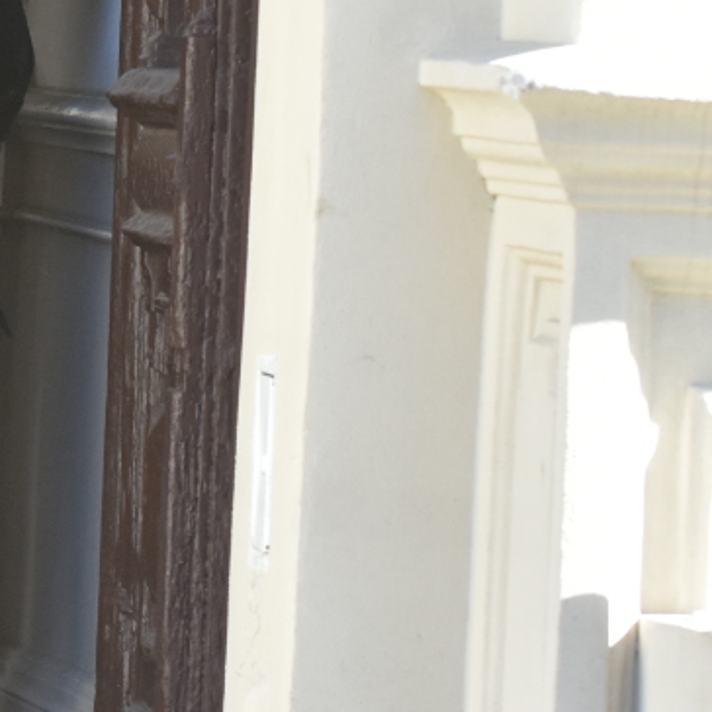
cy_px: 135
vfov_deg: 3.0
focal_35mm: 579
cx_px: -200
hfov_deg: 3.0
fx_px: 13474
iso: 400
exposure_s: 1/250
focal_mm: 102
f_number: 5.6
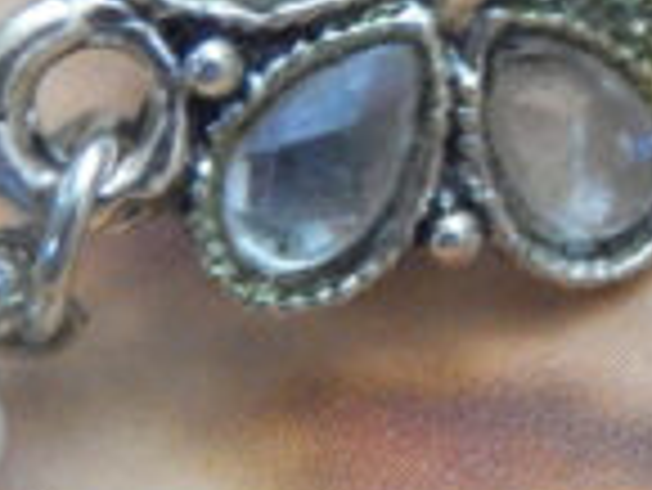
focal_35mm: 431
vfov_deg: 3.5
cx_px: 405
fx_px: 8125
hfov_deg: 4.6
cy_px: 202
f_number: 4.5
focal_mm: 18.7
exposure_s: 1/13
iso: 800
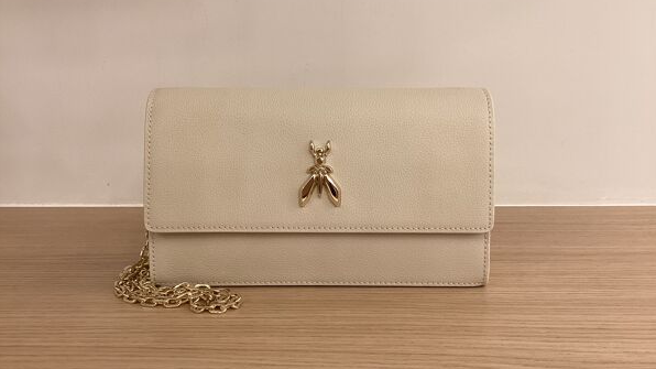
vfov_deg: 34.6
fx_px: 591
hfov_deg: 58.0
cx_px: 328
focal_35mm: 34
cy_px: 180
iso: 80
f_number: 2.4
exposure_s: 1/50
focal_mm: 3.3
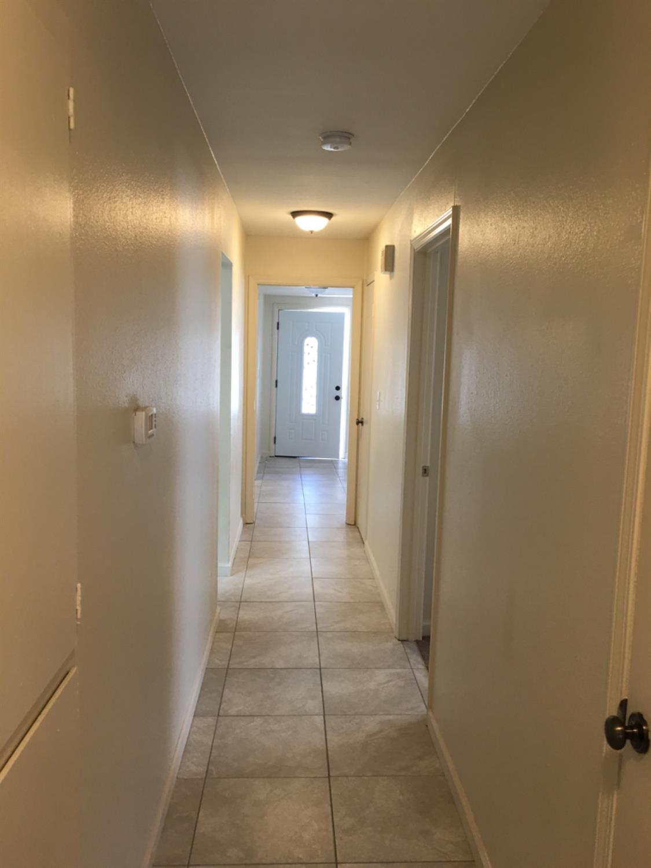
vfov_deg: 61.7
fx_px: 727
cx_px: 326
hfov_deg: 48.2
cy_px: 434
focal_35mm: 29
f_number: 2.2
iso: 25
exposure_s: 1/15
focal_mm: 4.15
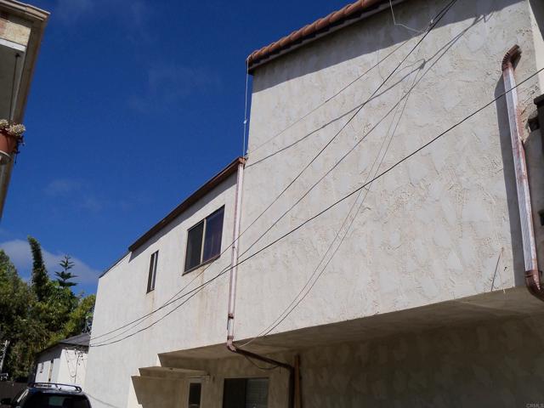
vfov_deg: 40.7
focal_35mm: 35
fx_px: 550
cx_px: 272
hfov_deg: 52.6
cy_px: 204
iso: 80
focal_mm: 6.2
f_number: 6.2
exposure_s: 1/800
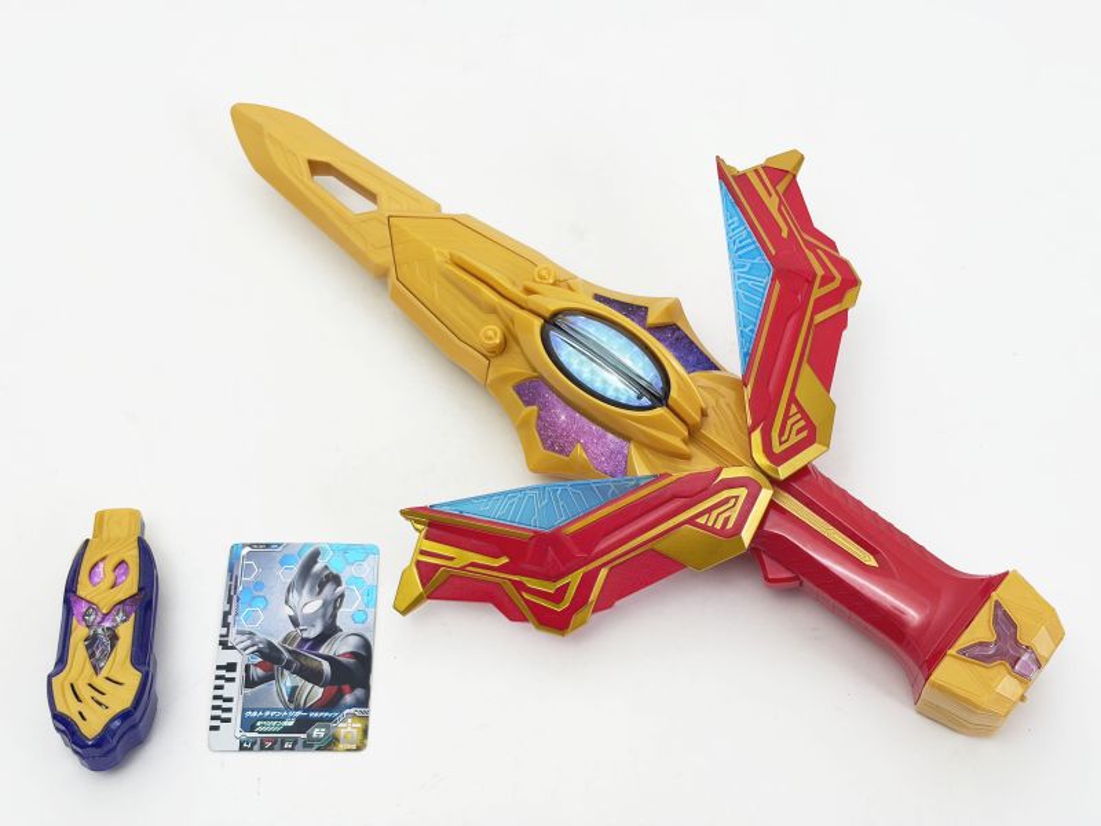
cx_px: 550
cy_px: 413
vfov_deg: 28.0
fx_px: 1654
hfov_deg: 36.8
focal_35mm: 52
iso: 25
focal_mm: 5.96
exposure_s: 1/144
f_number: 1.6
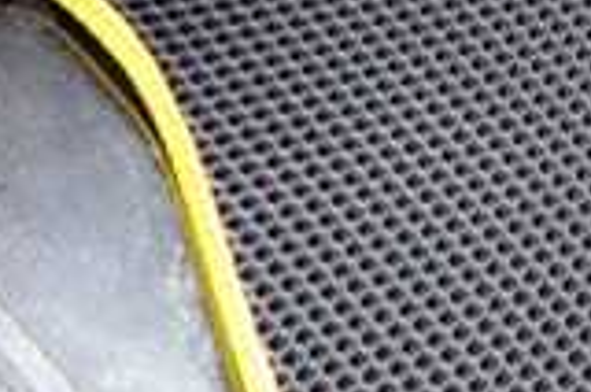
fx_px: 2212
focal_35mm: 135
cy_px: -268
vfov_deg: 9.7
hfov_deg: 13.5
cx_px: 1101
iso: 3200
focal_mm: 18
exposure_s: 1/30
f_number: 3.5
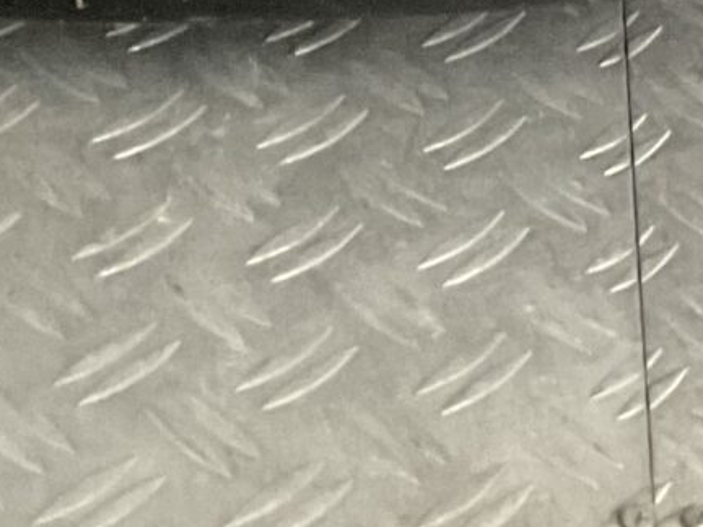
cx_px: 1030
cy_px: -865
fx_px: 3493
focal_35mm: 172
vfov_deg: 7.8
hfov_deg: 11.1
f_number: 1.8
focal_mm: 3
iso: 250
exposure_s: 1/60
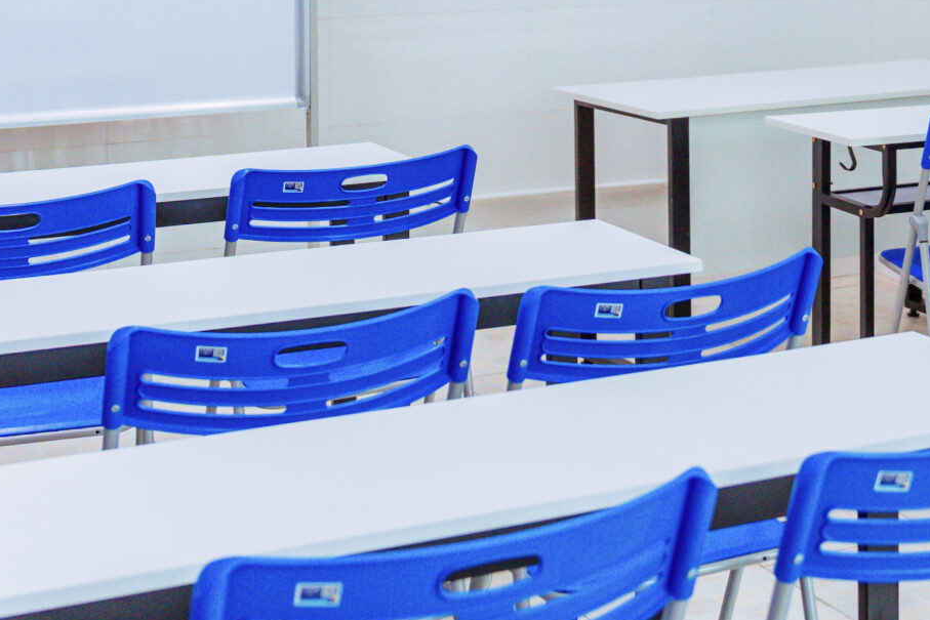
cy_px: -105
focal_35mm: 79
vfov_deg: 16.6
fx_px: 2041
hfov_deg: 25.1
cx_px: 771
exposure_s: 1/160
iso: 1000
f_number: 3.2
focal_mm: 28
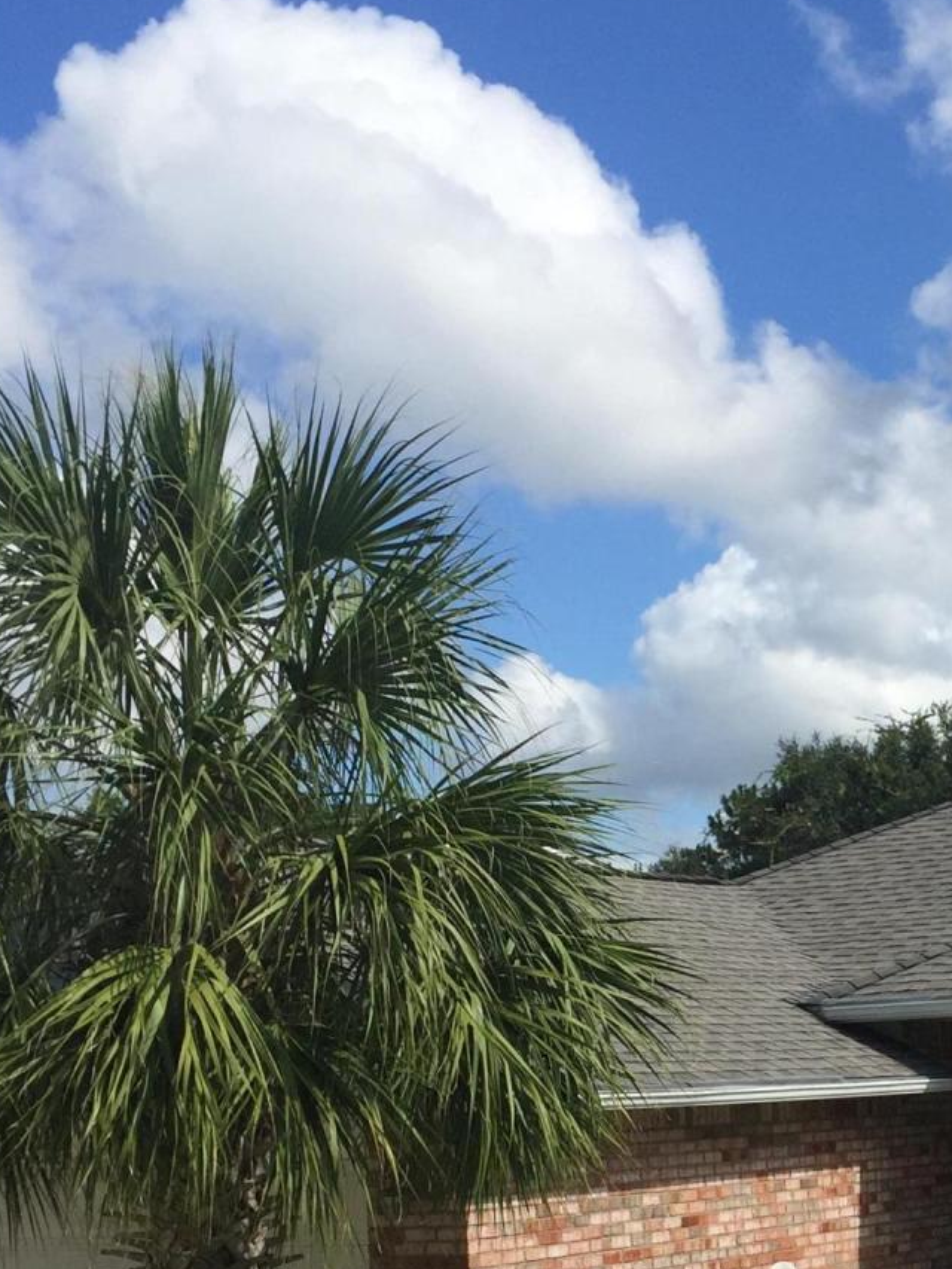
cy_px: 1013
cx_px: 1023
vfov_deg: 28.0
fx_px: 2493
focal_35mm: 68
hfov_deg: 20.7
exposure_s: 1/2825
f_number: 2.2
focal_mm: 4.15
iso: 32
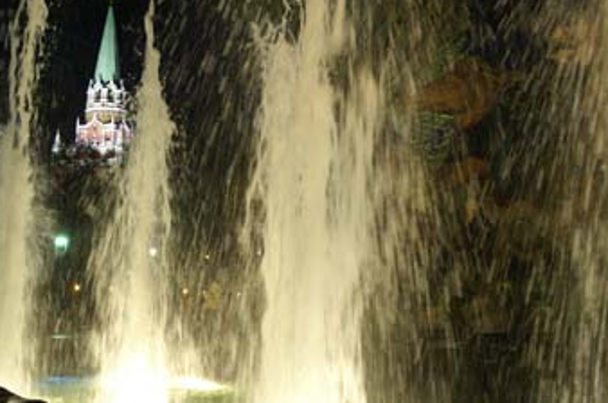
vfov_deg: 24.0
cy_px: 147
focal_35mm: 56
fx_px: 944
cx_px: 282
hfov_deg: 35.7
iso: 1600
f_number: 4
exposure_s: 1/30
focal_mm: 28
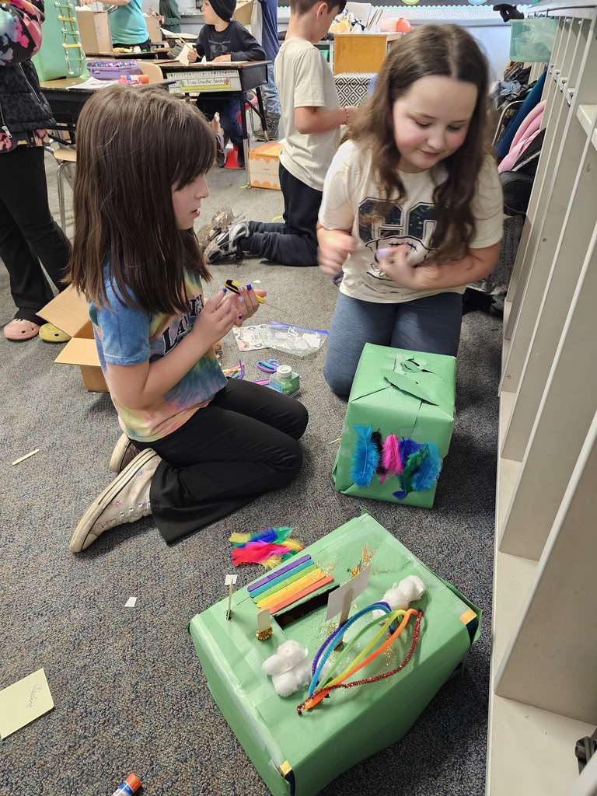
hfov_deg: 58.9
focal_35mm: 23
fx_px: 529
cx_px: 298
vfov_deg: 73.9
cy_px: 398
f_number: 1.7
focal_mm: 6.3
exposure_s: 1/60
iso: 640
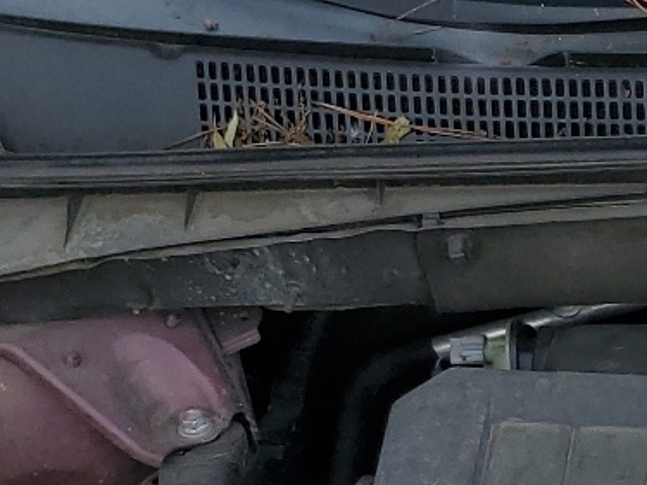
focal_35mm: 111
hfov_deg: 16.2
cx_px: 964
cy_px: 682
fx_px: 2074
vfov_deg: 12.8
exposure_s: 1/2000
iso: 50
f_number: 1.5
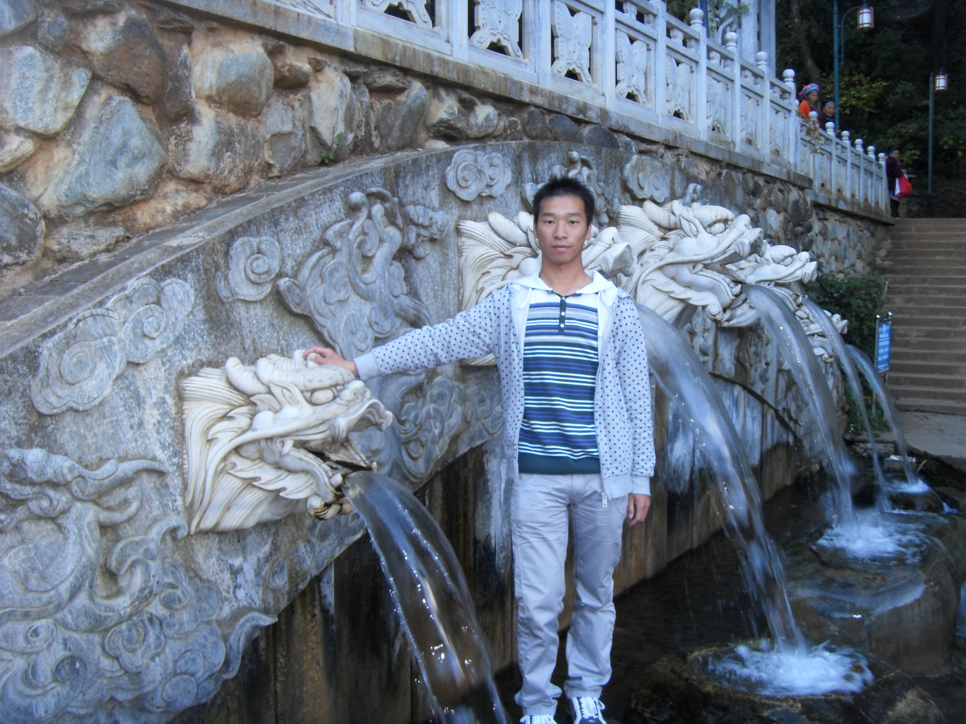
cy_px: 362
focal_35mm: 39
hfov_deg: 47.9
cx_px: 483
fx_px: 1088
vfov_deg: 36.8
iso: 160
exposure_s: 1/45
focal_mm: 6.6
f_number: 3.5
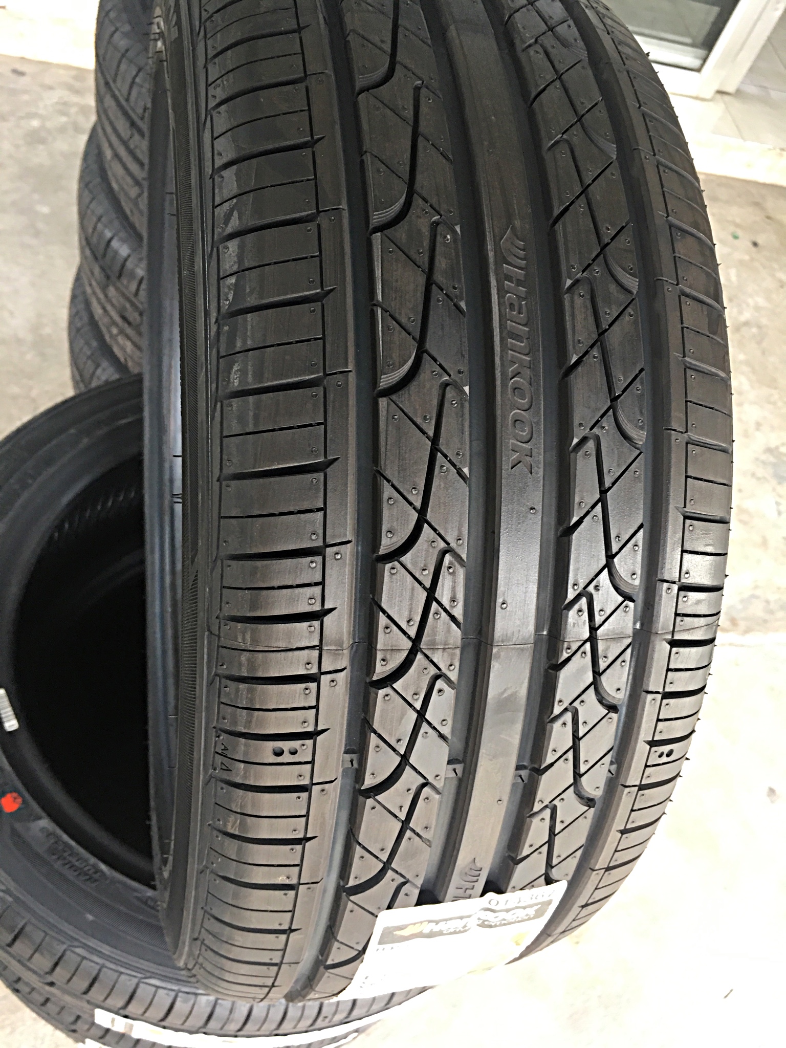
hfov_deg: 48.2
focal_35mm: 29
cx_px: 393
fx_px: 878
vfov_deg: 61.7
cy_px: 524
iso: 64
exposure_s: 1/17
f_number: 2.2
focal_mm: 4.15
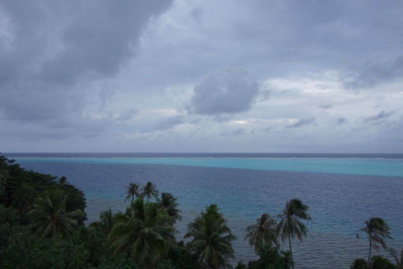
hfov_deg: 63.7
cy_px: 134
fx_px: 325
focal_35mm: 29
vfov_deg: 45.0
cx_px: 202
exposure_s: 1/100
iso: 125
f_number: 3.2
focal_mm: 10.63
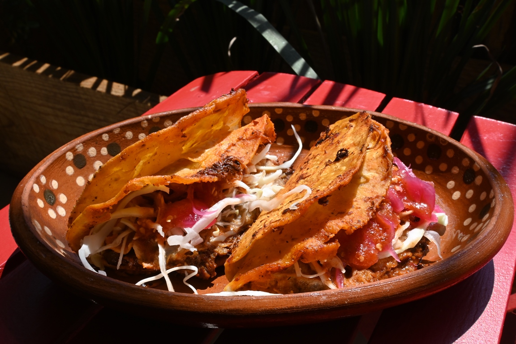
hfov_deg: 52.2
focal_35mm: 37
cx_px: 258
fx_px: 527
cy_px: 172
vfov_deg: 36.2
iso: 250
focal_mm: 24.5
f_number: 18
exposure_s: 1/100
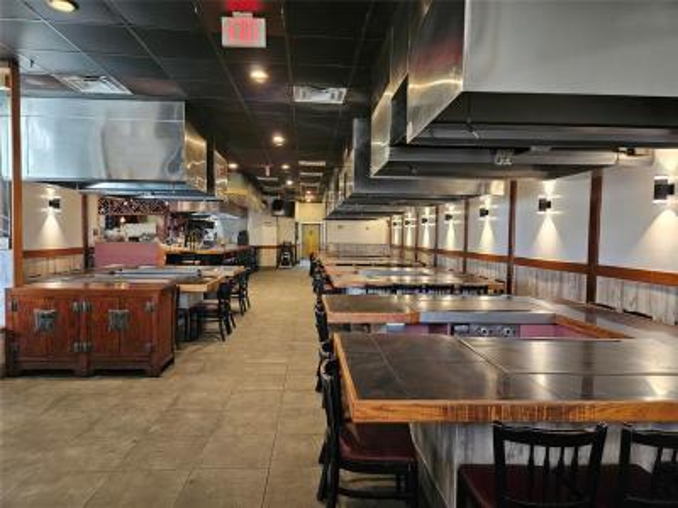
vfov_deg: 58.9
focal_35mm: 23
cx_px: 339
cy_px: 254
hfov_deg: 73.9
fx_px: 450
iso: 640
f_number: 1.8
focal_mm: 5.4
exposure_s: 1/40
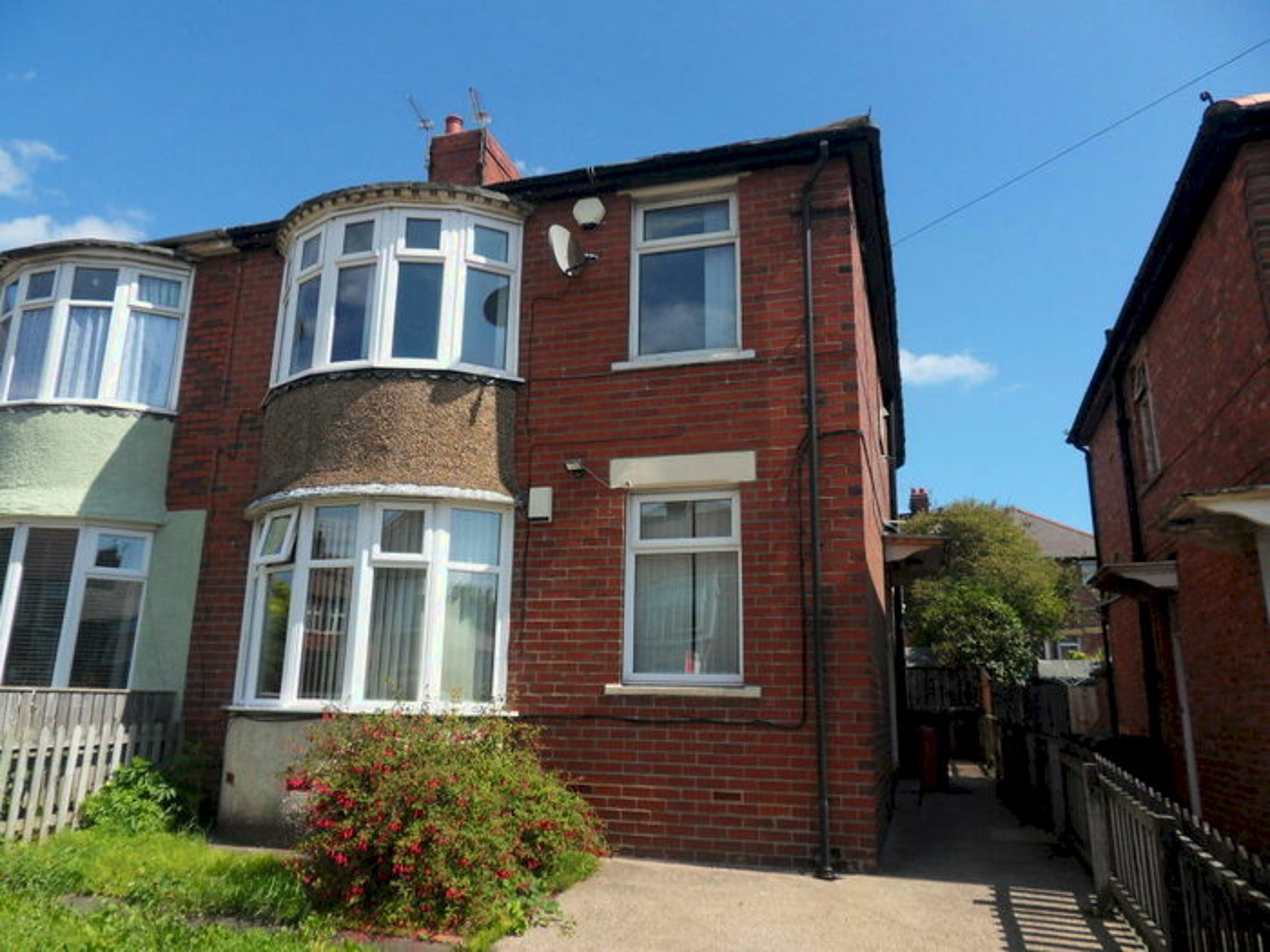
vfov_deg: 56.8
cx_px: 635
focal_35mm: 24
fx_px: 881
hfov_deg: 71.6
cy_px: 476
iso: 80
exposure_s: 1/250
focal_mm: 4.2
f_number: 7.5
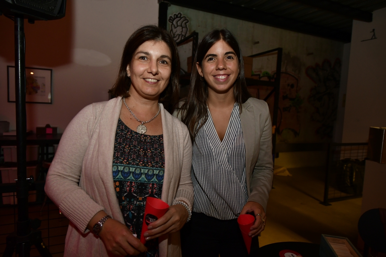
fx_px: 257
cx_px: 193
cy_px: 128
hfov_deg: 73.8
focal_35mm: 24
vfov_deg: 53.1
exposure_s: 1/50
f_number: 3.2
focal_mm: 16
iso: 1000
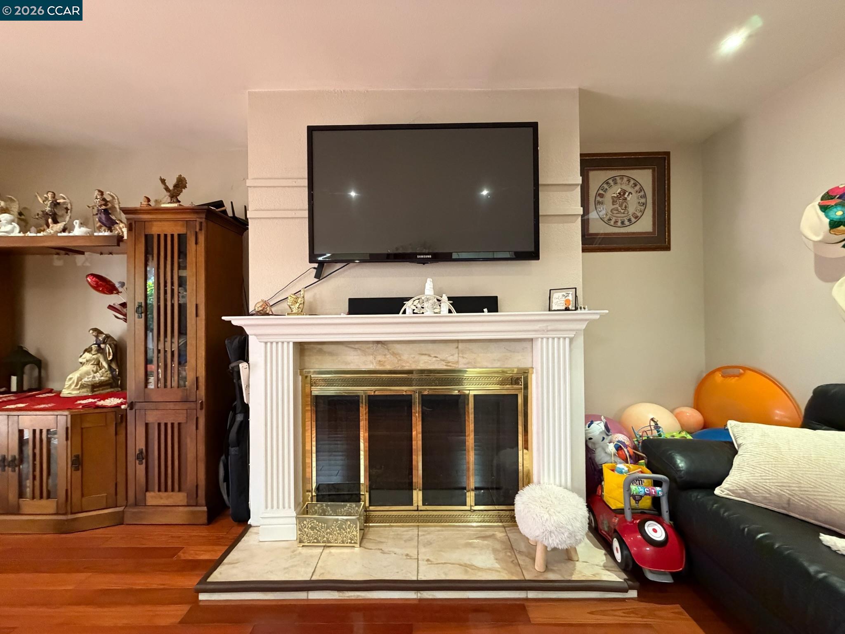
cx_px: 422
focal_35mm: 14
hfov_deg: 102.1
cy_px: 317
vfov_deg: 85.7
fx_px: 342
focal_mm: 2.22
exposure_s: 1/60
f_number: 2.2
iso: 800
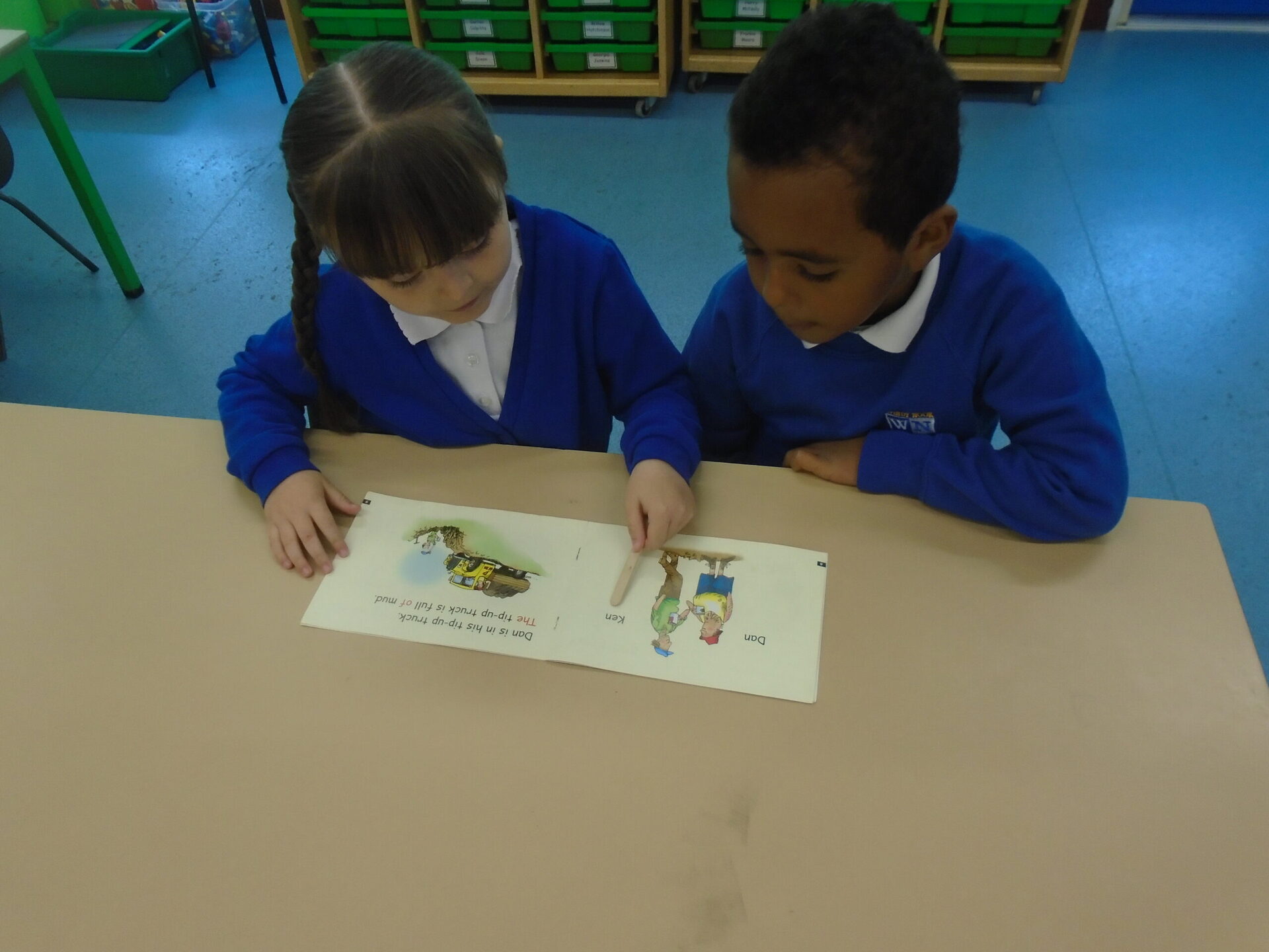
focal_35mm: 26
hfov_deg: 67.3
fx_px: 953
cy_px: 476
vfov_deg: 53.1
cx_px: 634
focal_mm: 4.6
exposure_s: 1/30
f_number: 3.2
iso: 160
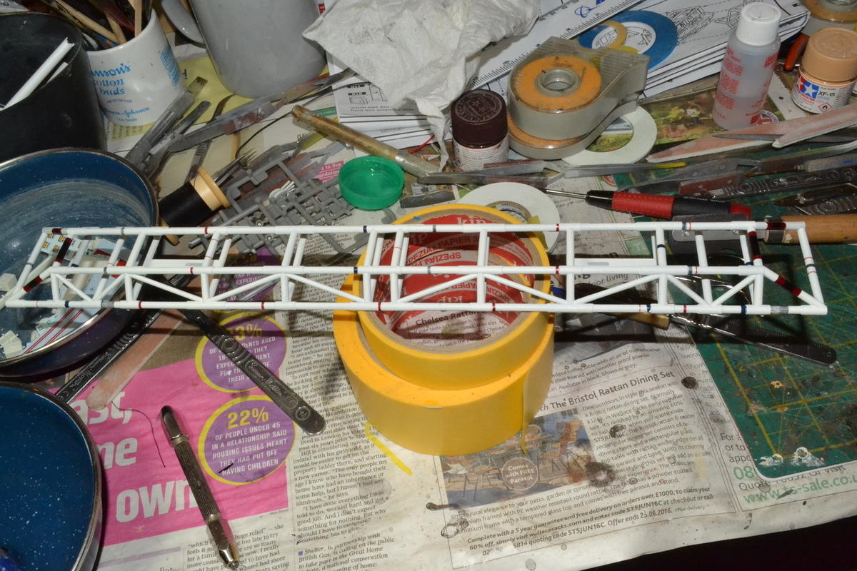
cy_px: 286
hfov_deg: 57.2
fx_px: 786
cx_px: 428
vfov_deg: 40.0
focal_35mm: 33
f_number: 22
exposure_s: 1/60
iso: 3200
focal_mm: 22
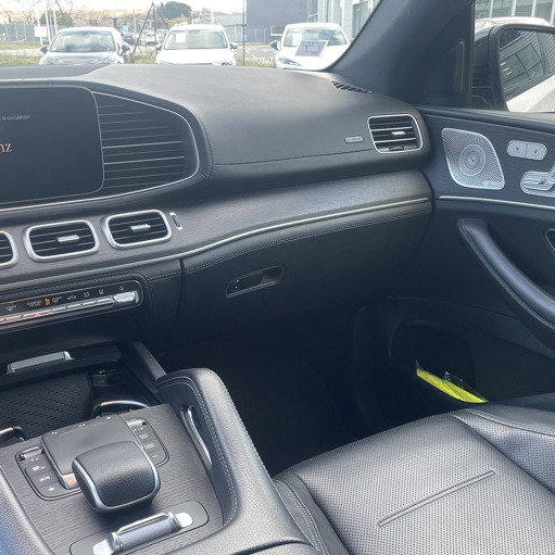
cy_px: 307
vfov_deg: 46.0
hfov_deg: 46.0
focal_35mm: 36
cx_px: 257
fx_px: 653
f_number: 1.6
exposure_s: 1/121
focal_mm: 4.2
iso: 100
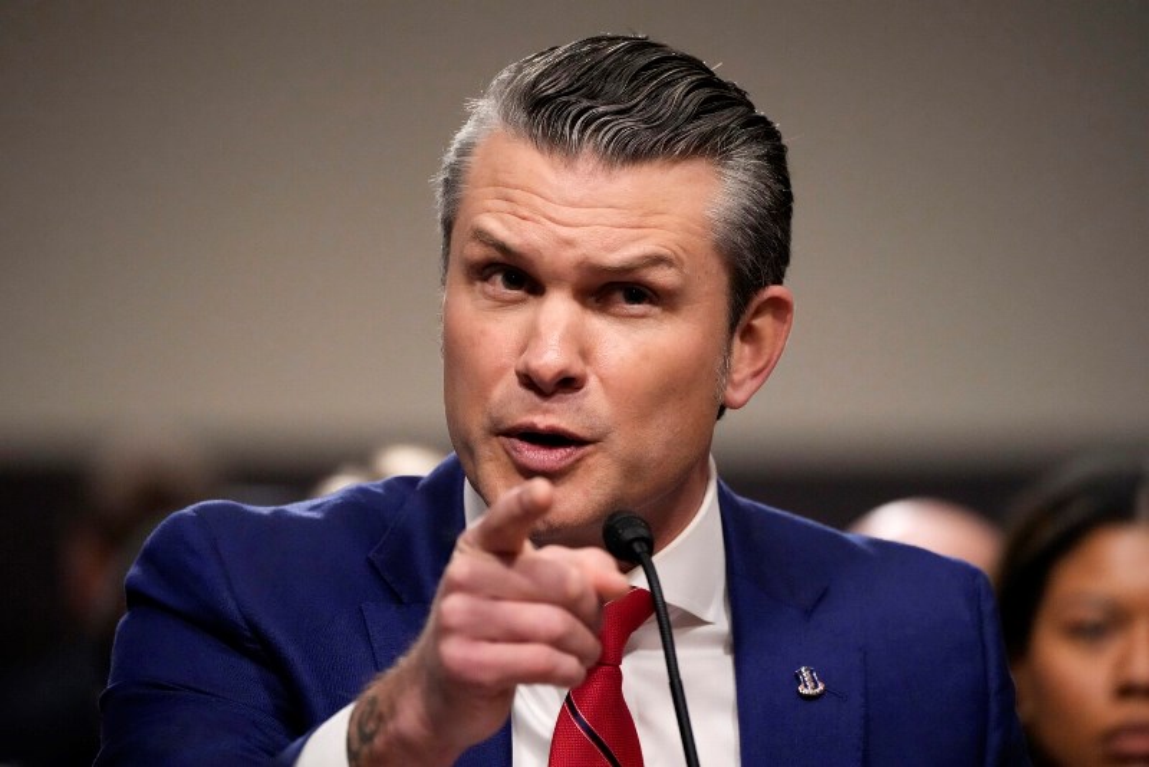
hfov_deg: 5.6
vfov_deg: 3.7
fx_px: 11813
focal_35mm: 370
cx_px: 574
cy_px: 384
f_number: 5.6
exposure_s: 1/250
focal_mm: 370
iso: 10000
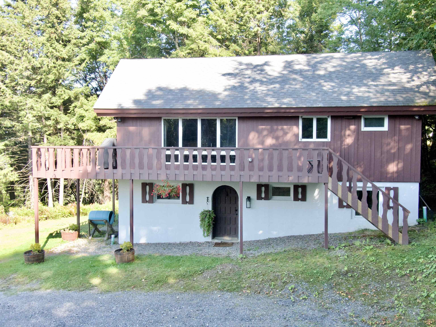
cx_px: 218
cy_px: 164
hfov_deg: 51.4
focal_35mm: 36
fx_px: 453
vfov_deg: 39.6
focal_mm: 6.08
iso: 100
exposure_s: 1/40
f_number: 3.3
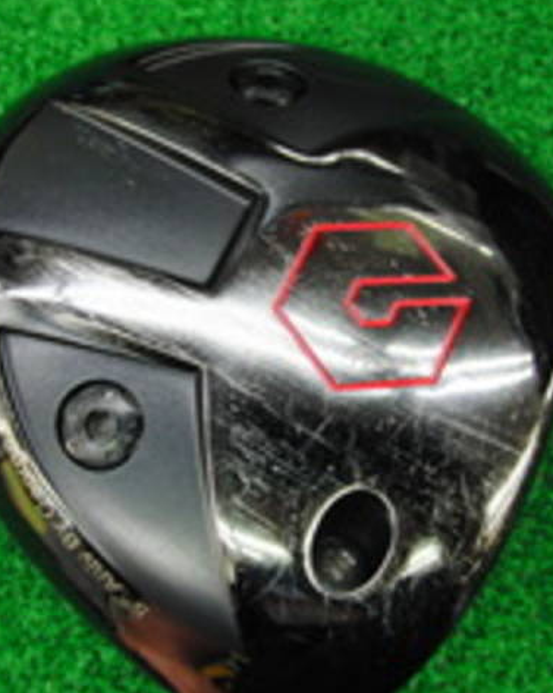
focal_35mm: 49
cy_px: 345
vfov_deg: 38.1
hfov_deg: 30.8
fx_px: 1003
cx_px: 289
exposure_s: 1/40
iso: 400
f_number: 3.6
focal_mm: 6.42
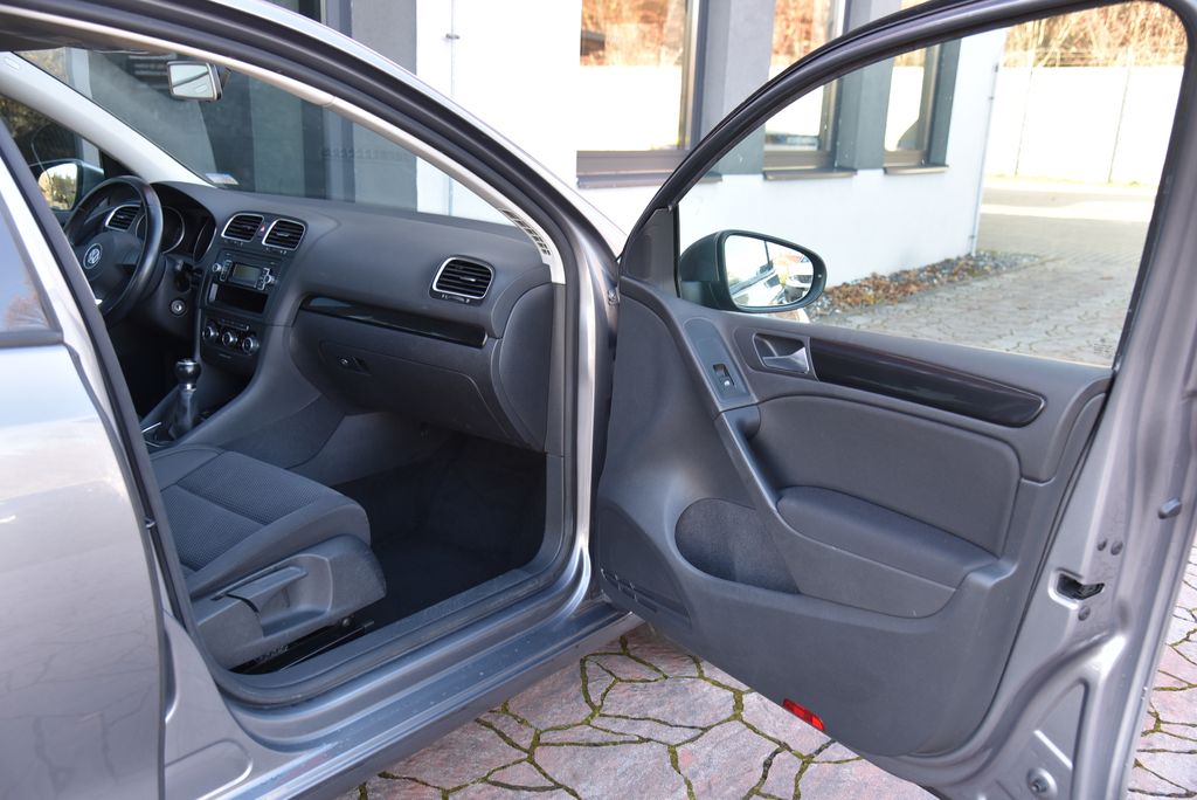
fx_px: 1065
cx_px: 598
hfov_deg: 58.7
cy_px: 400
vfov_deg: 41.2
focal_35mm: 32
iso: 500
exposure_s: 1/80
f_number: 4.5
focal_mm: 32
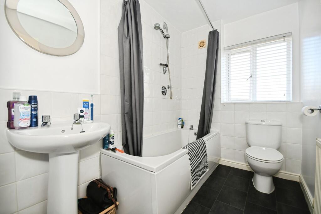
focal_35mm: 15
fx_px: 134
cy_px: 107
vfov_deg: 77.3
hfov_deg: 100.4
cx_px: 160
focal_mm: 10
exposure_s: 1/60
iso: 400
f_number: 8
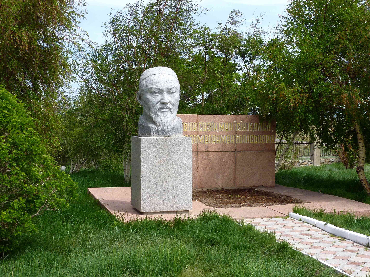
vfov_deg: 29.1
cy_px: 138
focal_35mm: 50
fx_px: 534
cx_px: 185
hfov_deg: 38.2
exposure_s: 1/500
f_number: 4.5
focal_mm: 6.9
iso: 80
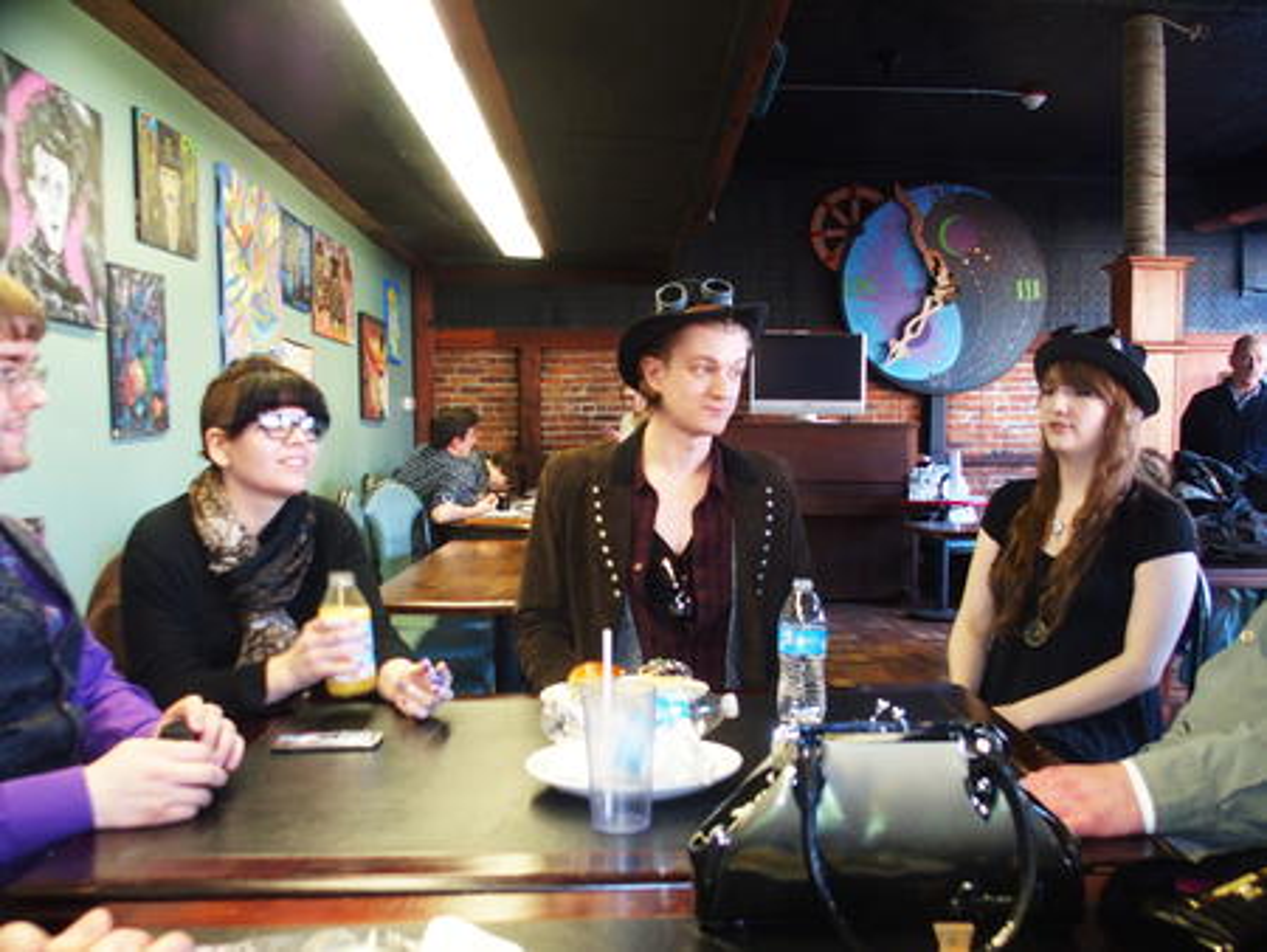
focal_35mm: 28
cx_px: 634
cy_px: 476
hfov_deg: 63.4
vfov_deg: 49.8
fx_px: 1025
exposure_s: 1/30
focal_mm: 6
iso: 400
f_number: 2.8
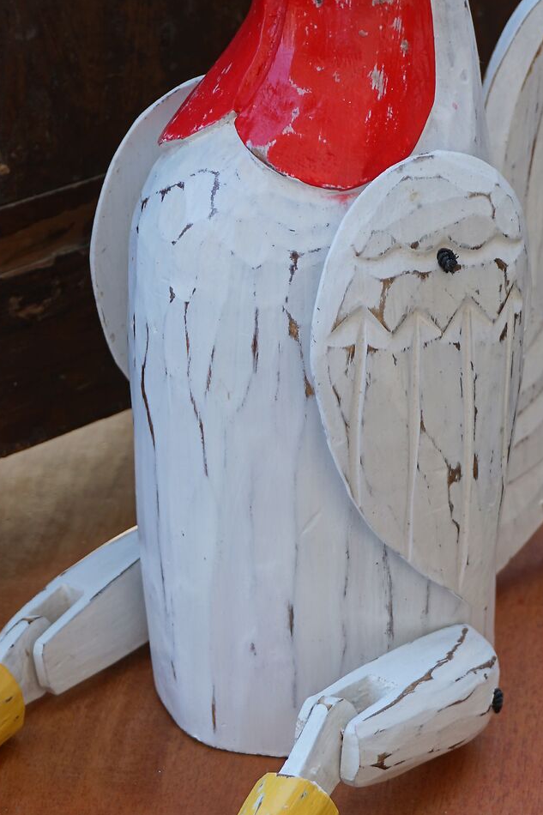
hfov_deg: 9.5
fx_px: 3259
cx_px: 208
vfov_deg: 14.3
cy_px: 436
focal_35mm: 144
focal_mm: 38
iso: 100
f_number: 5.6
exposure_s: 1/60
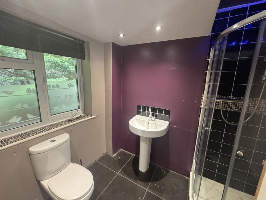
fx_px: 108
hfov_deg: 102.1
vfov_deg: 85.7
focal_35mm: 14
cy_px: 100
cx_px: 133
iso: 500
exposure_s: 1/50
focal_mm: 2.22
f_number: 2.2
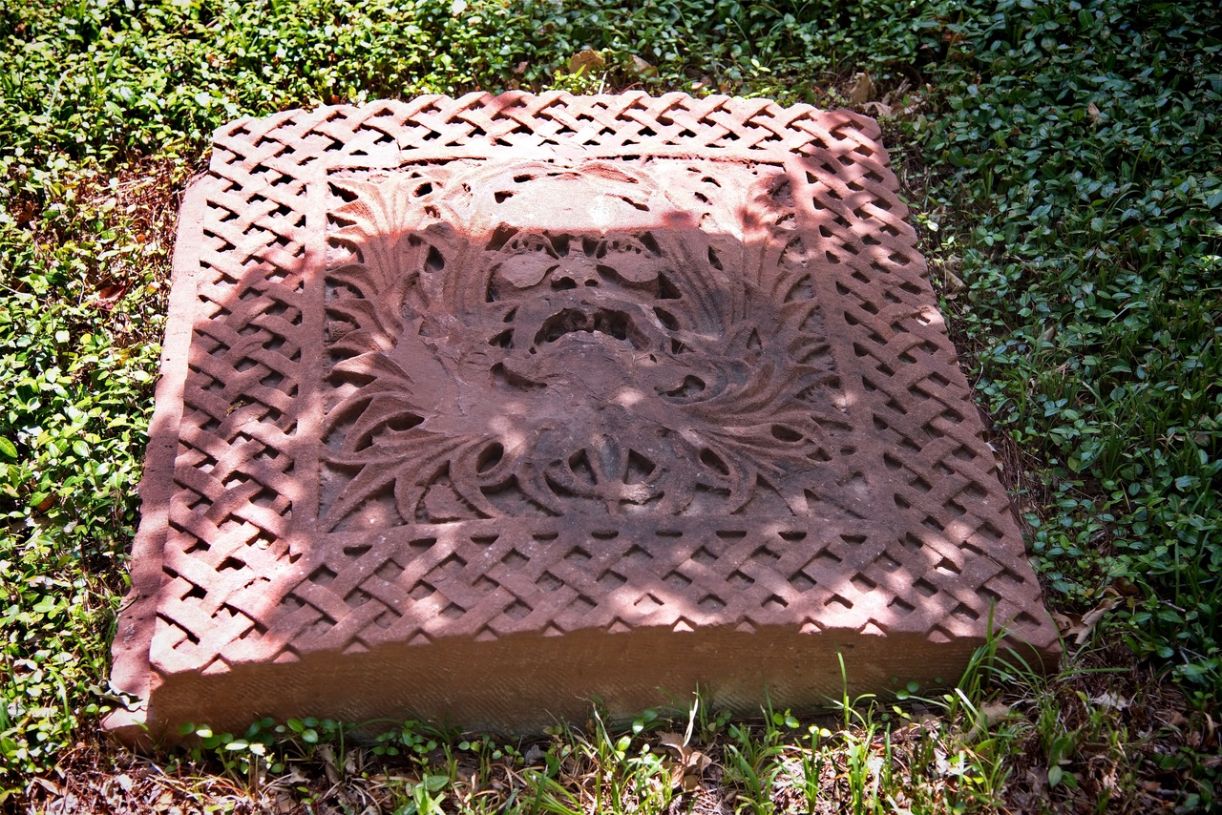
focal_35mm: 58
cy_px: 408
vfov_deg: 23.4
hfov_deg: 34.5
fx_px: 1969
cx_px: 611
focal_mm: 58
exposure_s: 1/125
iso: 100
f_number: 4.5
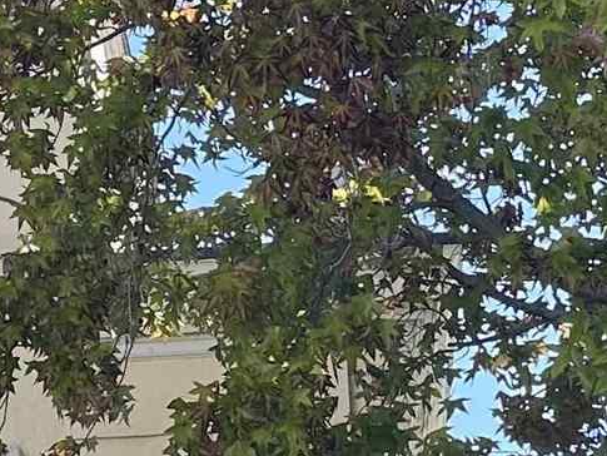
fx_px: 2666
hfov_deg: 12.9
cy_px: 197
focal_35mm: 152
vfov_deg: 9.8
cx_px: 111
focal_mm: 6.86
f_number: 1.78
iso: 80
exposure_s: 1/1321
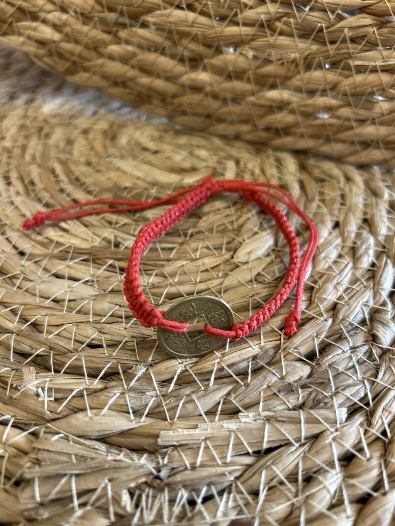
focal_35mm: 26
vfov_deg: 67.3
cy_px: 263
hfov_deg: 53.1
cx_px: 198
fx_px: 396
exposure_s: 1/50
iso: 80
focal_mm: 5.7
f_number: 1.5
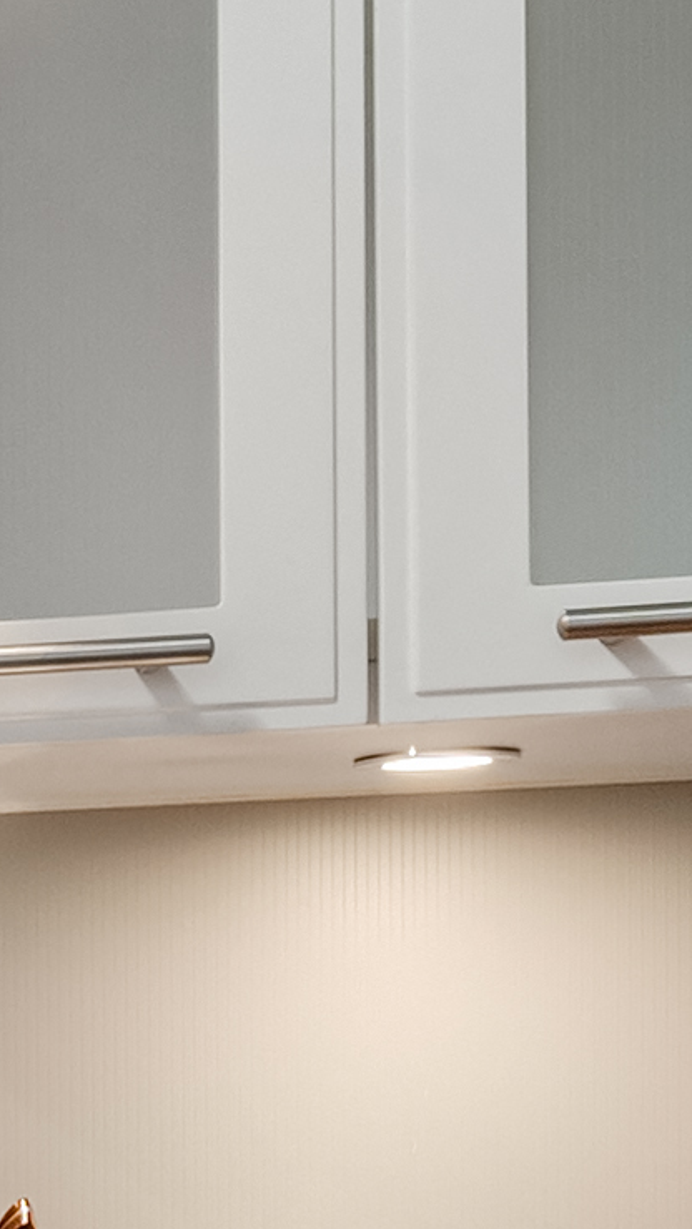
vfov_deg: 15.4
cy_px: 1251
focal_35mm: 137
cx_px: -2340
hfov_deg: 6.5
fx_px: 4466
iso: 400
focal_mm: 16
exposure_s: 1.6
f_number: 11
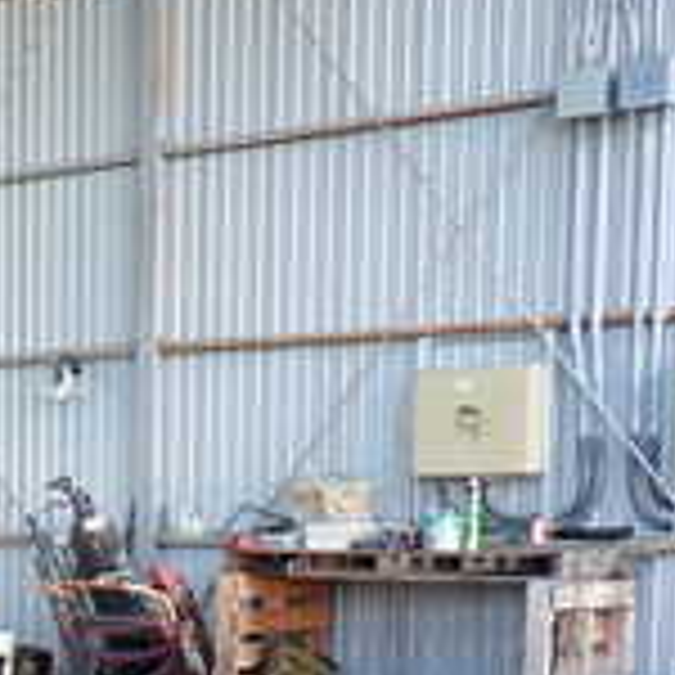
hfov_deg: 14.9
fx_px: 2184
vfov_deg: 16.9
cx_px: -608
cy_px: 770
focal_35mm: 99
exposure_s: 1/60
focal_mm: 5.05
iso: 100
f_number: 2.2
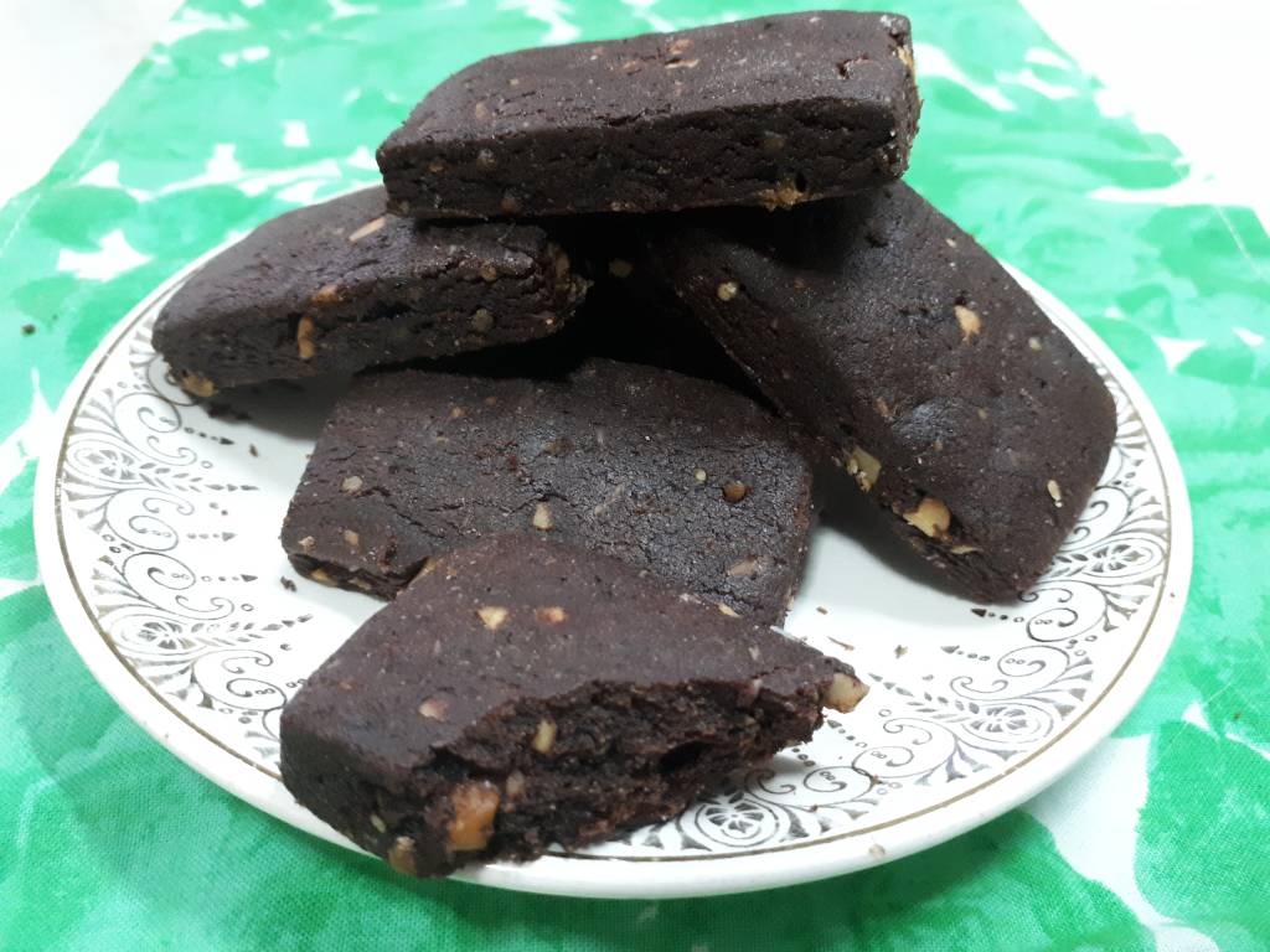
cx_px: 635
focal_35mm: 27
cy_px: 476
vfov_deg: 51.4
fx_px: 991
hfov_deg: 65.3
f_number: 1.9
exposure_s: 1/17
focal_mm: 3.6
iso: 500
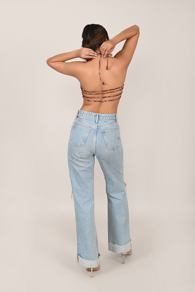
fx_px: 447
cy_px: 146
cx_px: 98
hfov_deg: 24.6
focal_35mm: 55
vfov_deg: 36.2
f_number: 9
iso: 200
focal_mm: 55
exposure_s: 1/200
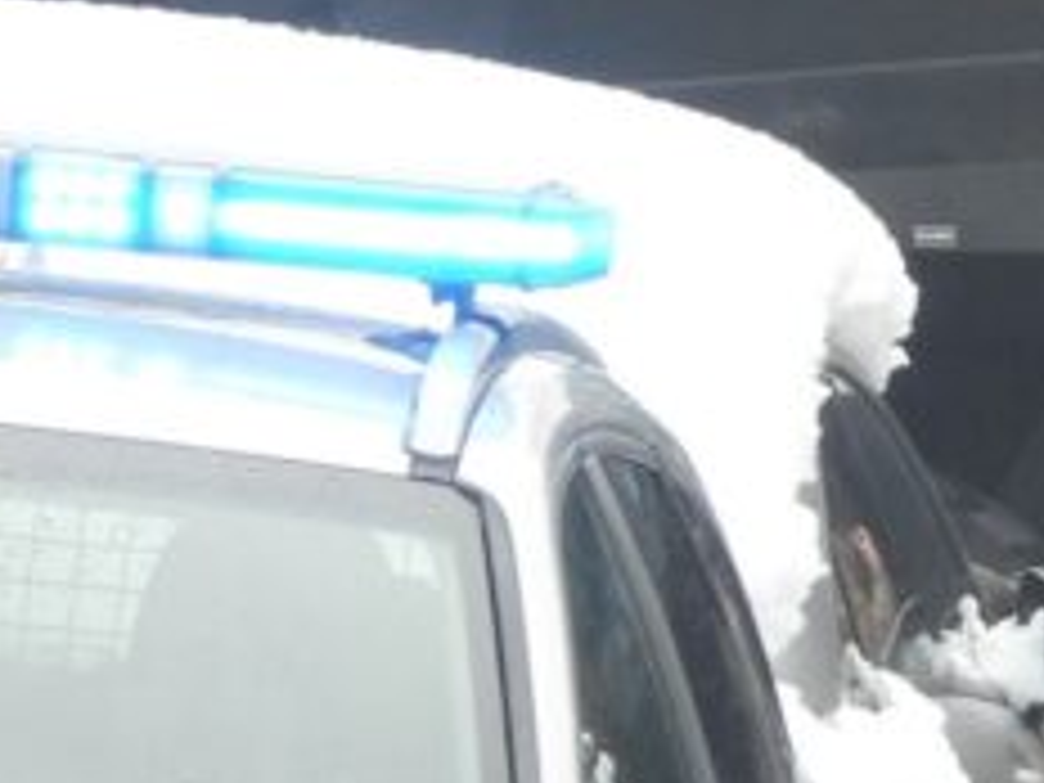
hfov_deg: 1.3
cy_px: 230
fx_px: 45842
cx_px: 1436
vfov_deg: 1.0
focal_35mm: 1520
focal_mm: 62.1
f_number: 4.5
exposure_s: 1/125
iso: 200
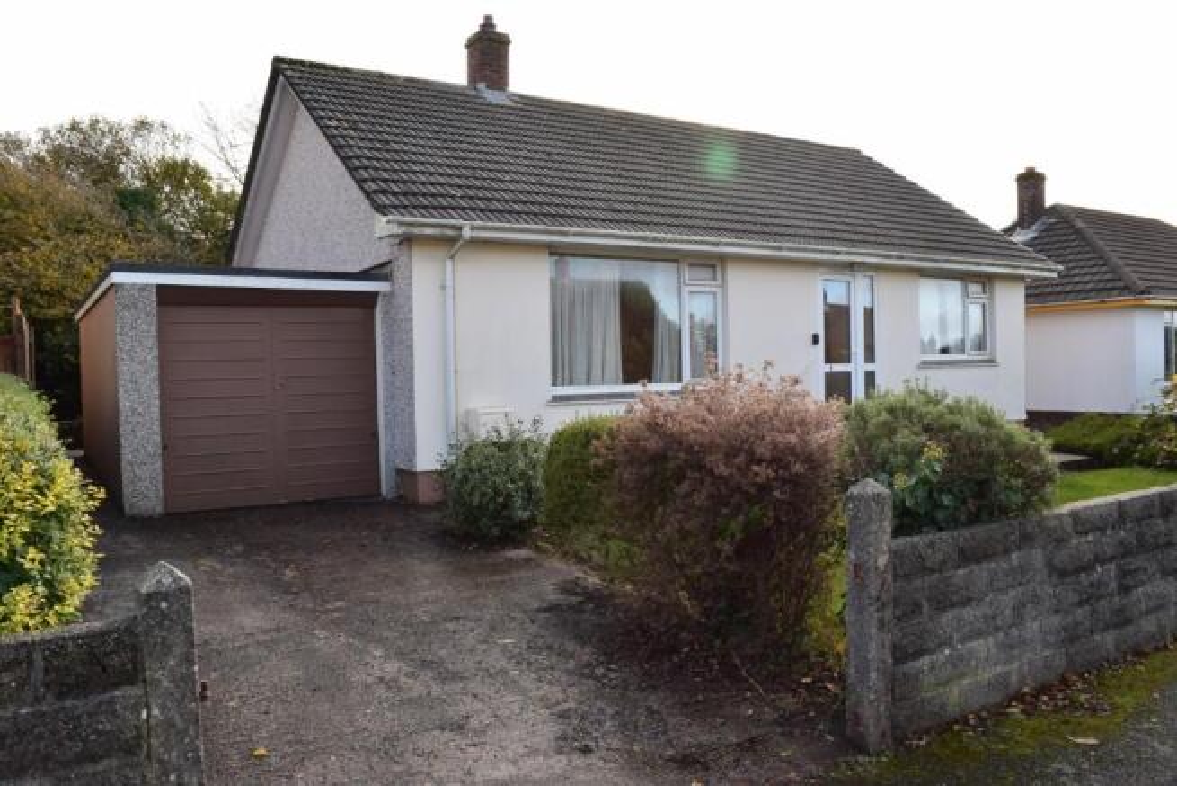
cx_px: 588
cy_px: 393
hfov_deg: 67.4
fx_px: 883
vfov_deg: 48.0
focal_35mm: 27
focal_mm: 18
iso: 400
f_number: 10
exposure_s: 1/200
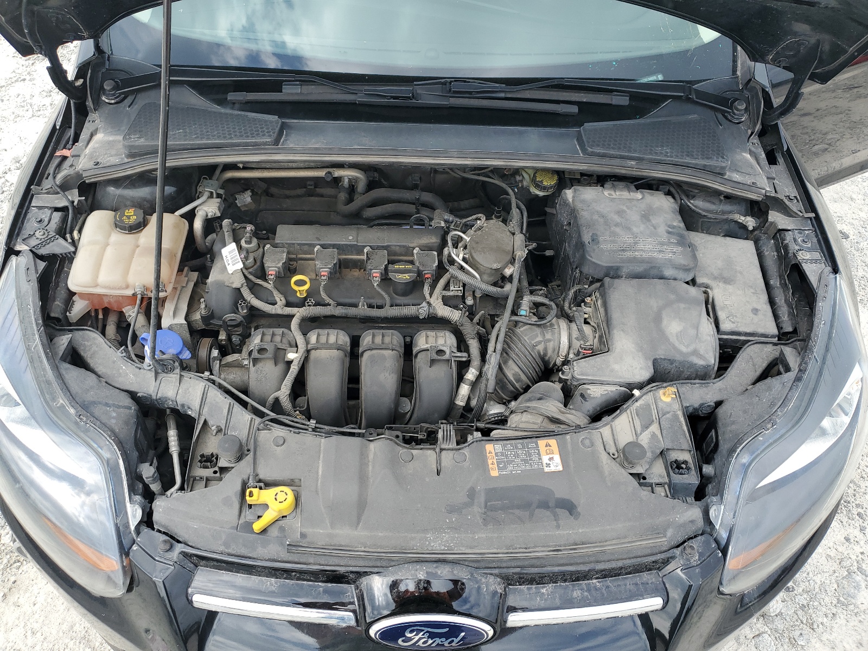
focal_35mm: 26
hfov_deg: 67.3
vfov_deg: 53.1
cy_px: 326
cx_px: 434
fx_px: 652
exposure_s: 1/909
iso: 50
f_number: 1.5
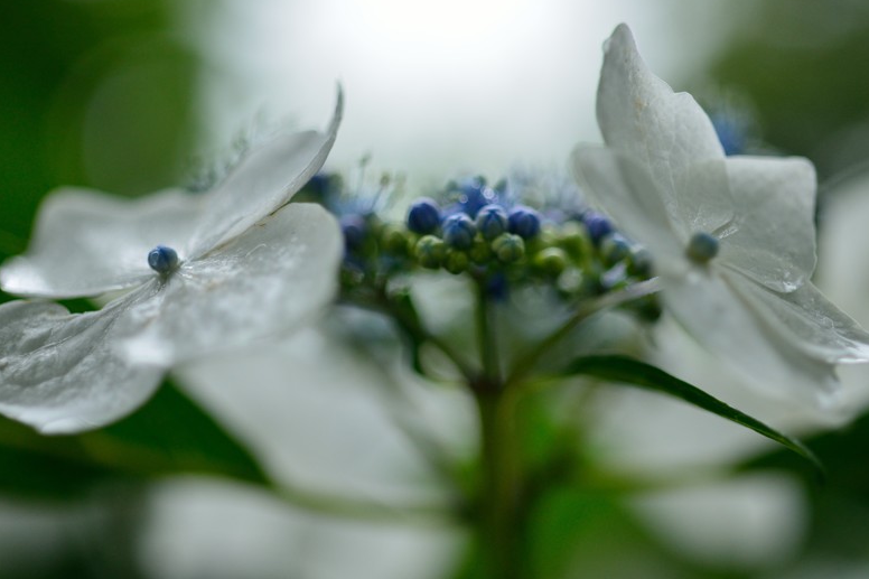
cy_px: 352
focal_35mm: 66
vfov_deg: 20.6
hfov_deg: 30.5
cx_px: 479
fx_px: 1593
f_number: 2
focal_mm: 50
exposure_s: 1/2500
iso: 500
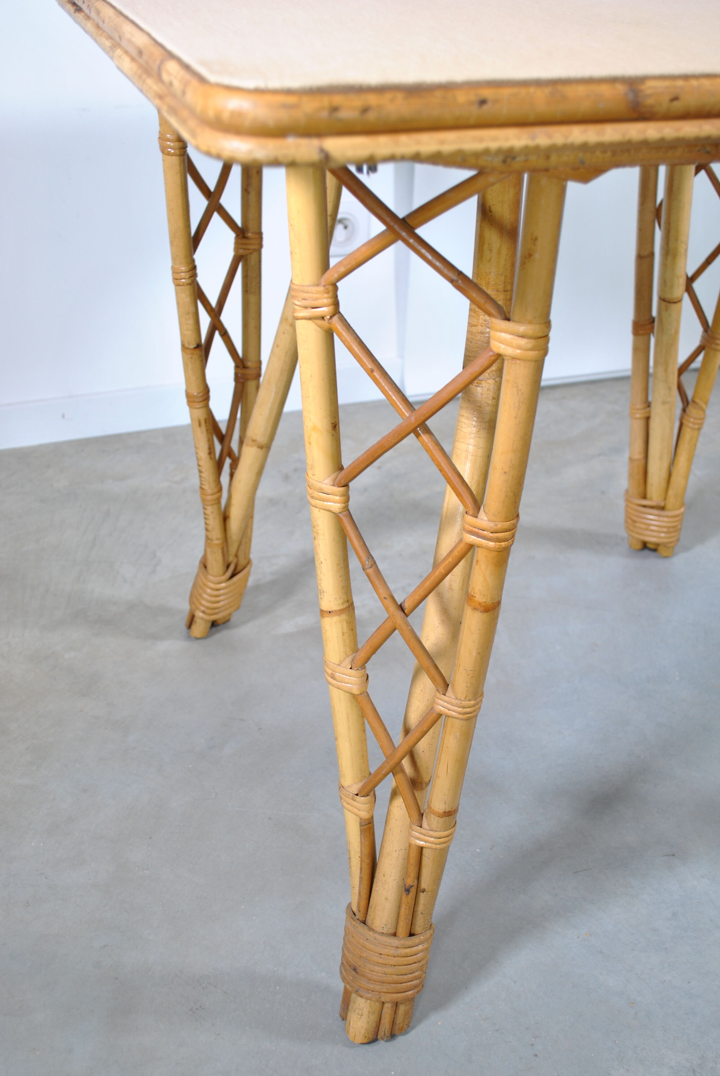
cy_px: 562
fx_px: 1196
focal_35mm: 40
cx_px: 383
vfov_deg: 48.4
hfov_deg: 33.5
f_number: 5
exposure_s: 1/20
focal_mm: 24
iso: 200
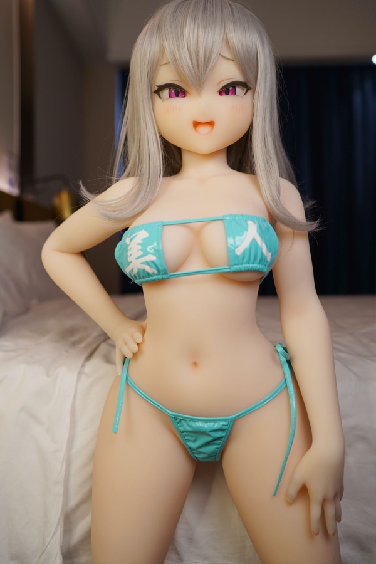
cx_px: 188
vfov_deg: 54.4
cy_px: 282
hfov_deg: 37.9
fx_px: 548
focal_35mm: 35
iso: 320
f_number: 2.8
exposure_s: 1/100
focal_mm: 35
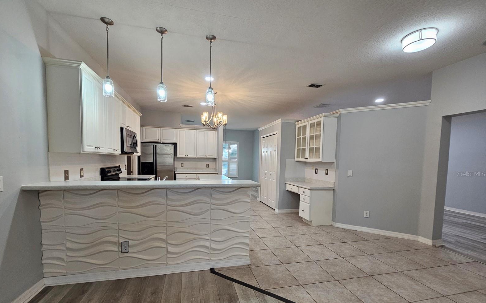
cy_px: 174
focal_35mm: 14
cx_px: 239
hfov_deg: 105.3
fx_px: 185
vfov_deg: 78.1
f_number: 2.2
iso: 200
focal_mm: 2.2
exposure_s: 1/60
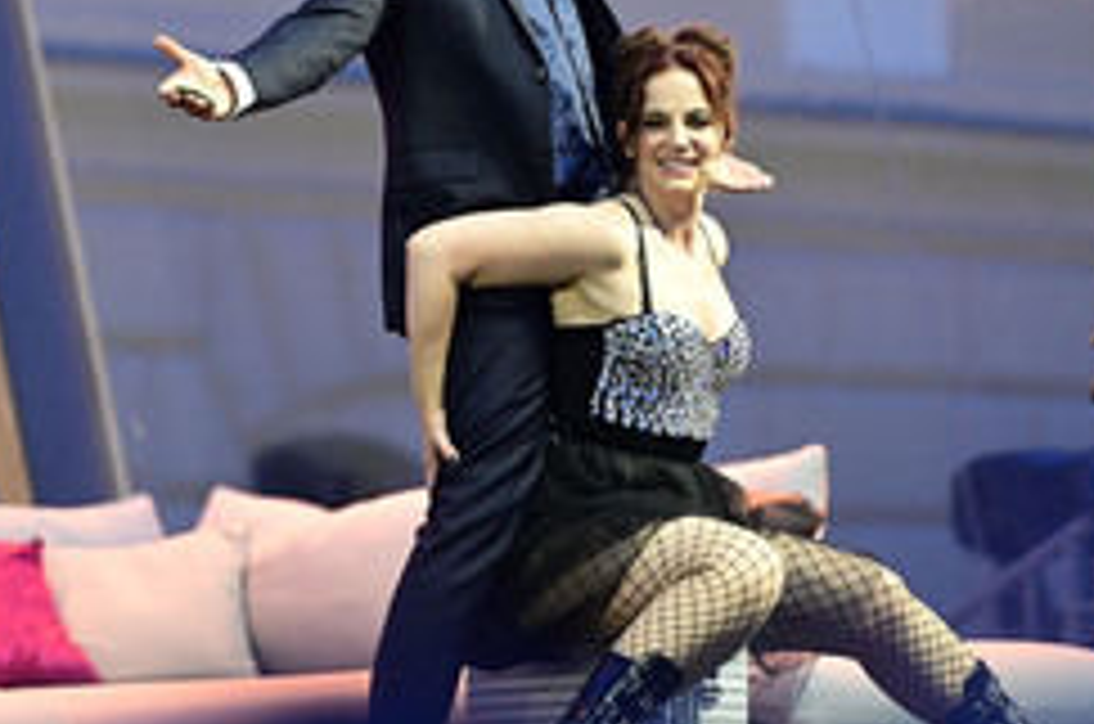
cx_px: 556
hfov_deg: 6.0
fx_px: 10433
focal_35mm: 344
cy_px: 256
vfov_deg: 4.0
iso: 2500
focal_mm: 185
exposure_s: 1/250
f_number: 3.2
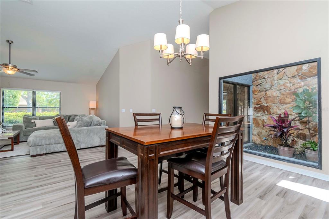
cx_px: 164
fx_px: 137
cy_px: 110
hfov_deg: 100.4
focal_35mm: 15
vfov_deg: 77.3
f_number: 8
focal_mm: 10
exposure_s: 1/200
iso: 500
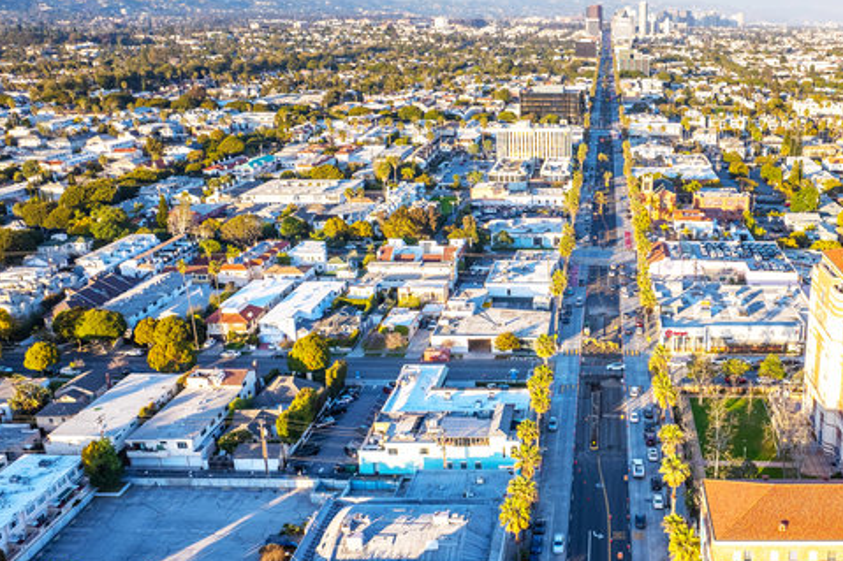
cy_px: 356
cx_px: 607
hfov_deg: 47.1
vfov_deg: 33.2
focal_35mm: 40
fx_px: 936
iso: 130
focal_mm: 12.29
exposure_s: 1/100
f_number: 2.8
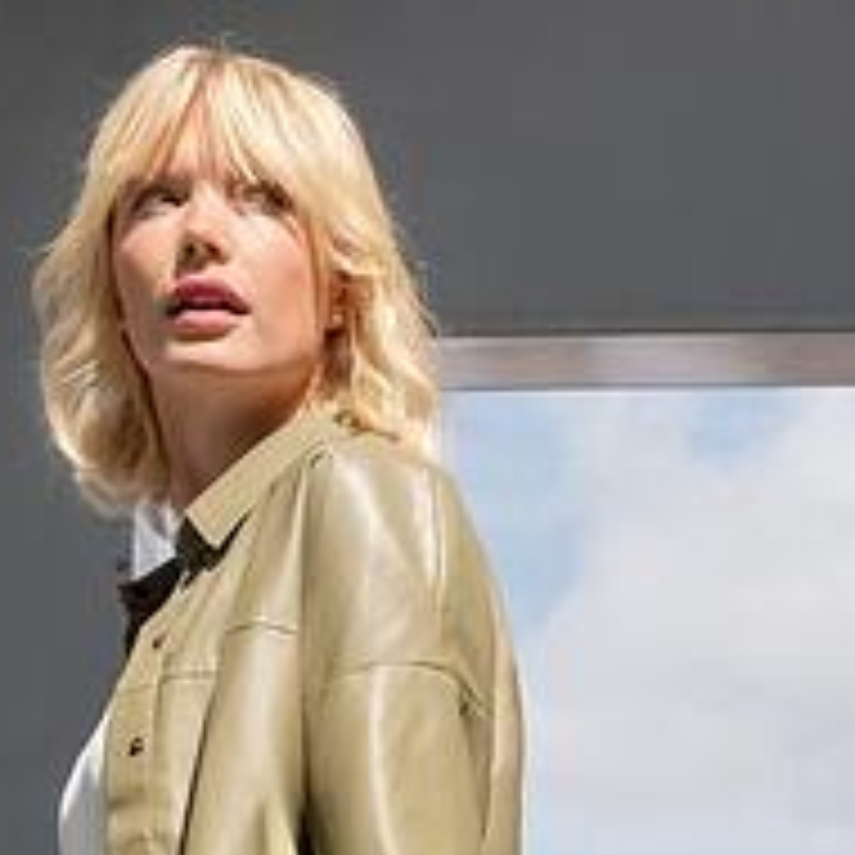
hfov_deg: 14.2
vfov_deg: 13.6
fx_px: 3353
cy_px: 1303
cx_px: -58
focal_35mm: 120
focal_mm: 31
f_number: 8
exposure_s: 1/1000
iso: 400
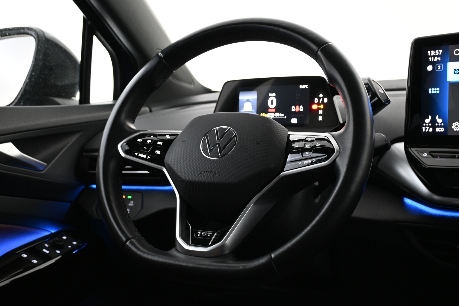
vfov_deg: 31.9
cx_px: 230
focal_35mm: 42
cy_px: 153
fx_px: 535
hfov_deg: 46.4
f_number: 4.5
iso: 1600
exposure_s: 1/20
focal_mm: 28
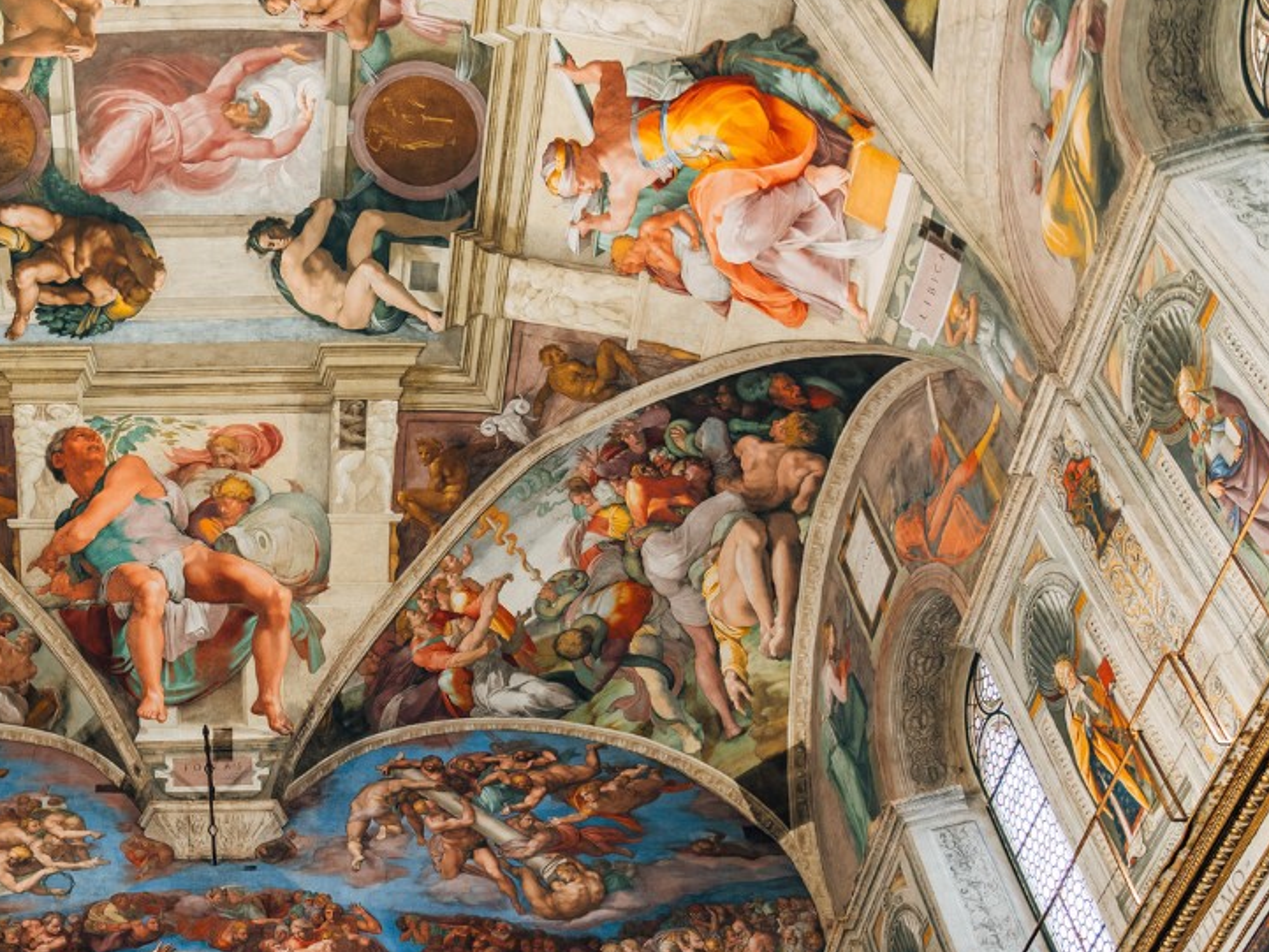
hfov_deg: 37.7
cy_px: 787
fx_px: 1760
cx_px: 188
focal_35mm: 48
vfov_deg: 29.5
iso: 640
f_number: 2.8
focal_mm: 24
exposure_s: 1/20
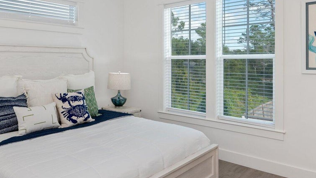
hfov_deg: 63.8
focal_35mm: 30
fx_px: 251
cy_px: 72
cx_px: 128
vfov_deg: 38.8
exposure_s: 1/50
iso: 160
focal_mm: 14
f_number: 9
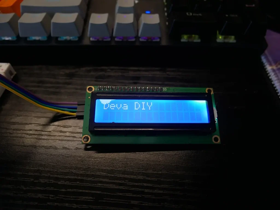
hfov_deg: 71.6
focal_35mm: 24
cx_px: 140
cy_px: 105
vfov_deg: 56.9
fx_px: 194
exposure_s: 1/60
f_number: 3.5
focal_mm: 12
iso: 500
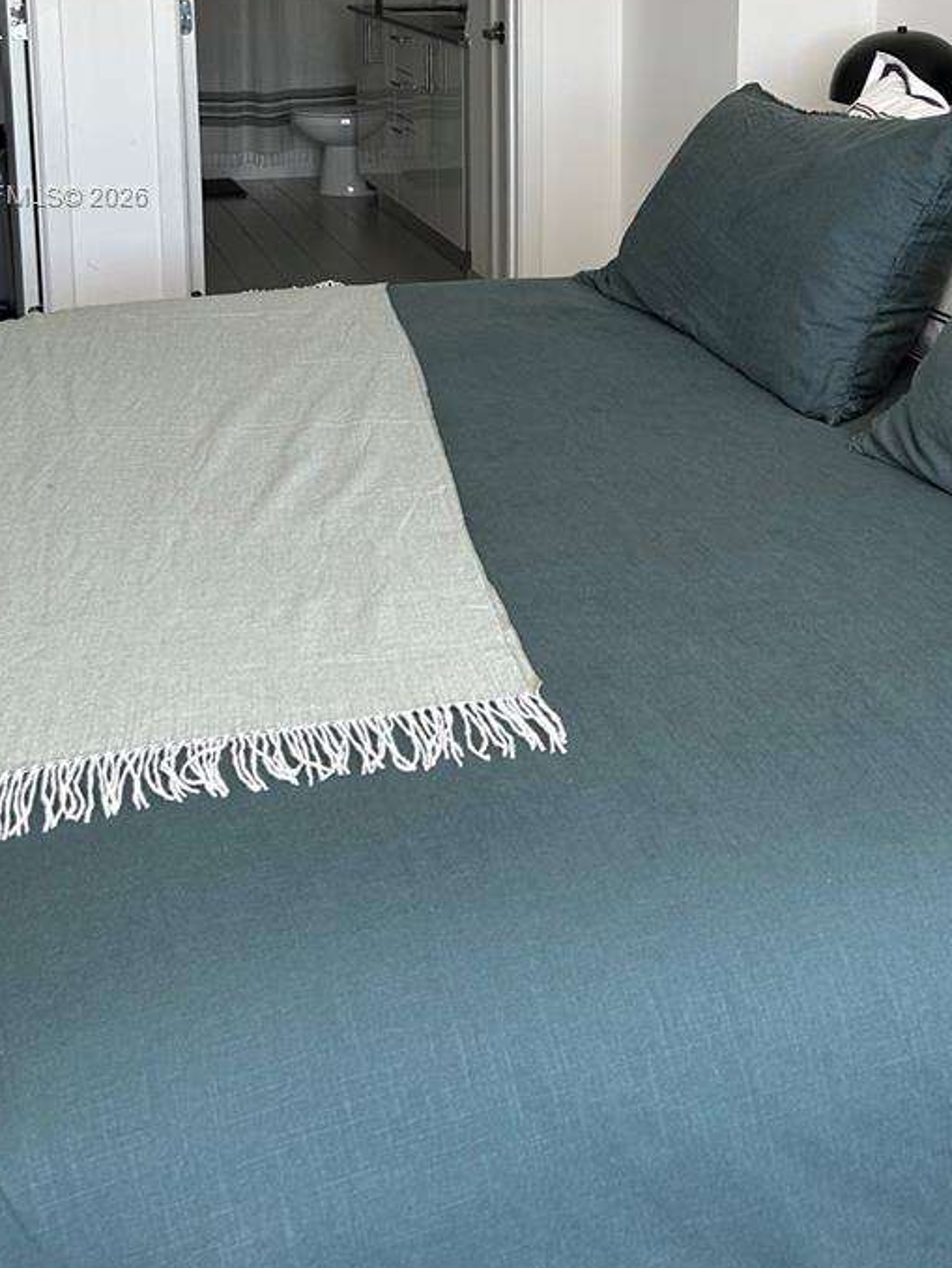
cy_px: 198
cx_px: 642
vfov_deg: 39.1
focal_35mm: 46
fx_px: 1686
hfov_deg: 31.3
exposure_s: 1/121
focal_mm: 5.7
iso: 80
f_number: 1.5
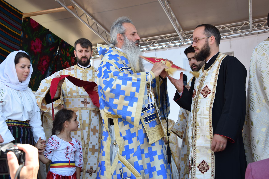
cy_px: 90
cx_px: 134
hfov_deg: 41.1
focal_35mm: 48
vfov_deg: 28.1
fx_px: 359
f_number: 5.6
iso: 100
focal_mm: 32
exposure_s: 1/80
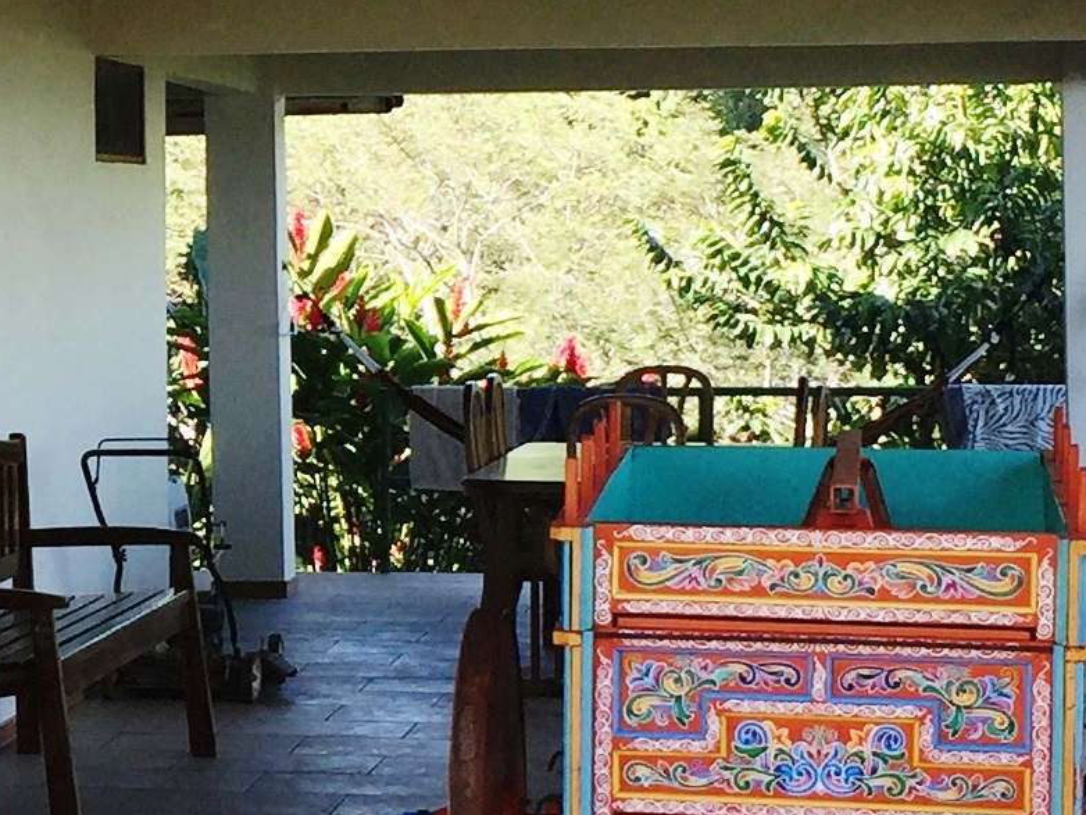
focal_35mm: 121
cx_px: -57
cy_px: 430
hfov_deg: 15.9
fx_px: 3797
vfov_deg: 12.3
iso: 32
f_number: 2.2
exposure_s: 1/314
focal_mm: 4.15
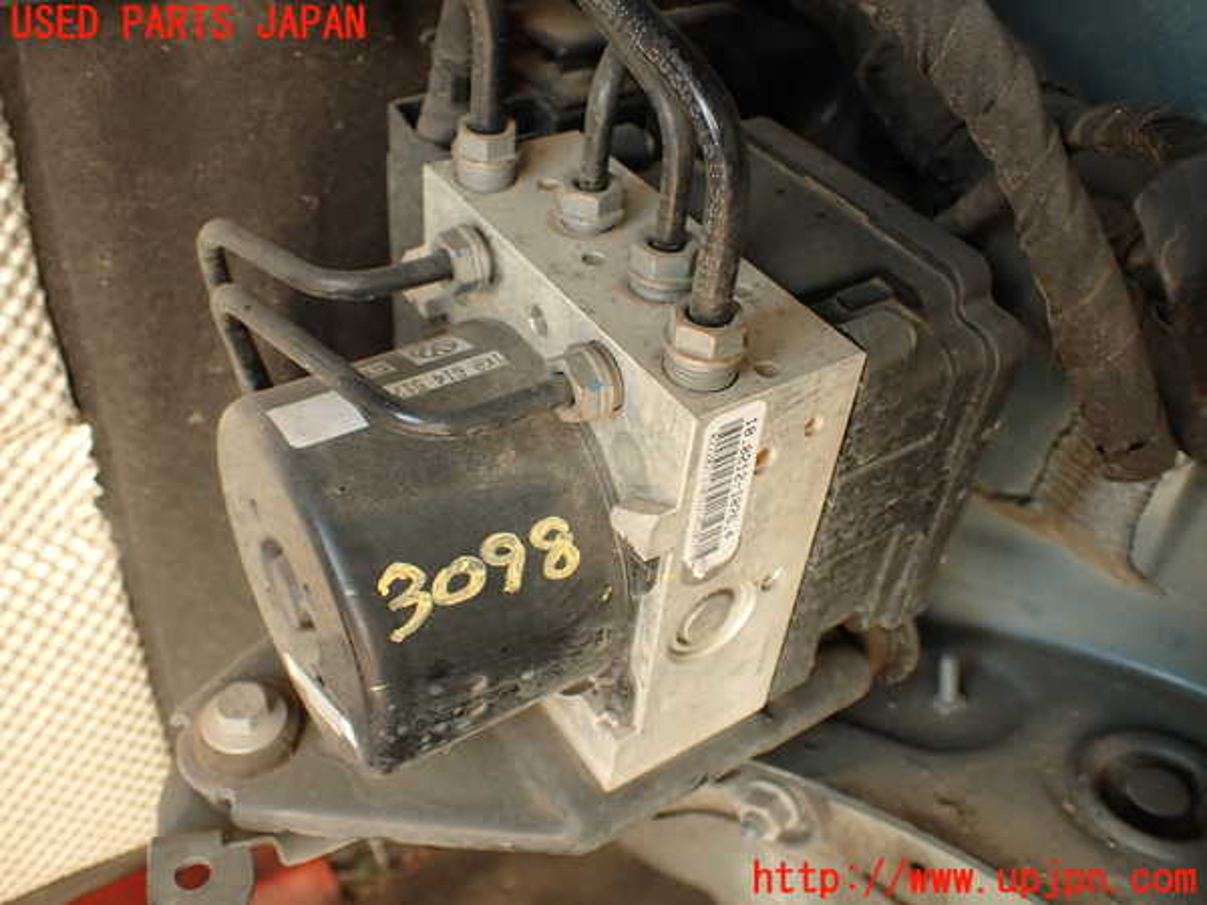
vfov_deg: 44.2
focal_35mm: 32
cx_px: 604
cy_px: 452
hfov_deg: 56.8
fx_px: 1116
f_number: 2.4
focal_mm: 5.79
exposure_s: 1/60
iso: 100
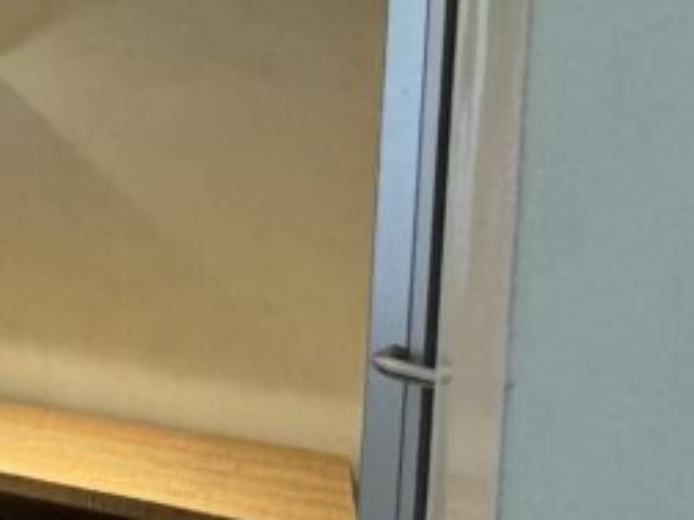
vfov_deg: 25.4
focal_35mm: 57
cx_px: -534
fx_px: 1143
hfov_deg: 22.0
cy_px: 143
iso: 500
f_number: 2.2
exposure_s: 1/60
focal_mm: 2.22
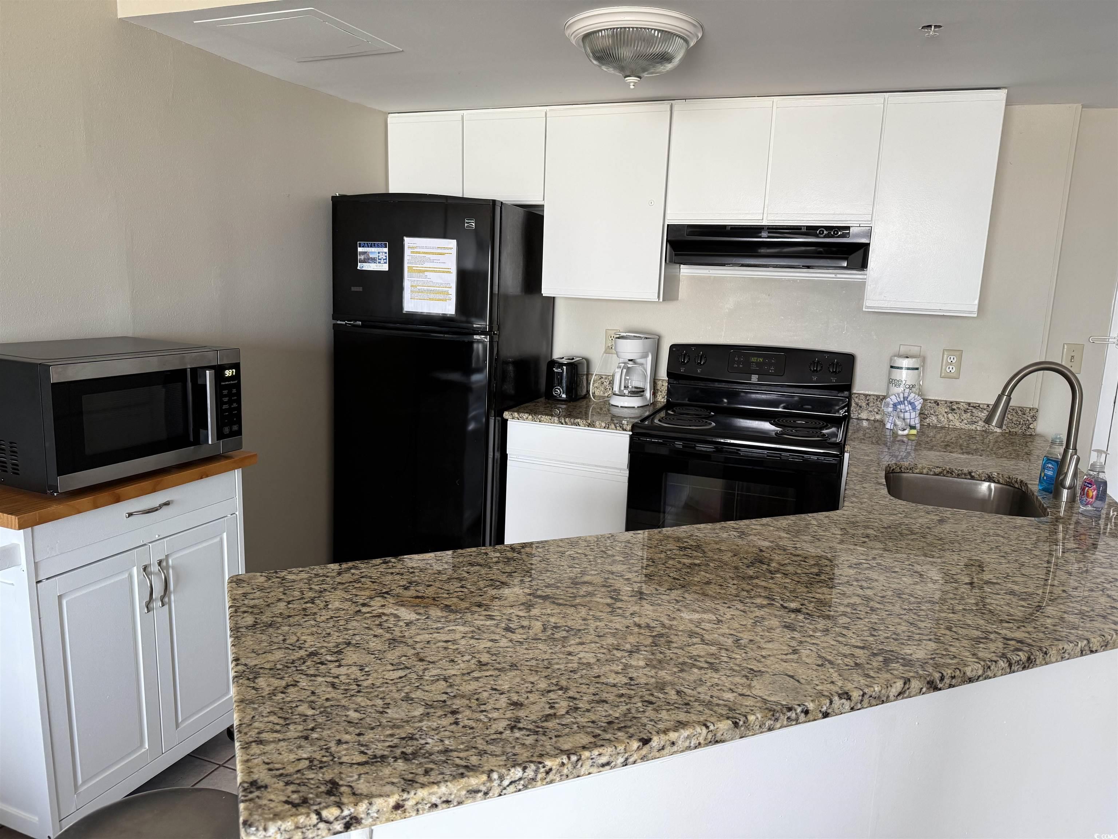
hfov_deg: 71.6
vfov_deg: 56.8
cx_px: 559
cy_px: 420
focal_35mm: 24
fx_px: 775
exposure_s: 1/121
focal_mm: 6.76
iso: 200
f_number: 1.78
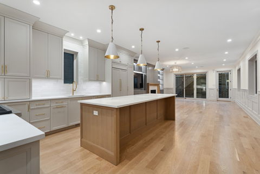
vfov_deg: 73.7
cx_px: 130
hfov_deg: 96.7
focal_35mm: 16
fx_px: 116
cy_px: 87
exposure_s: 1/13
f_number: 8
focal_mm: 16
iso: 320
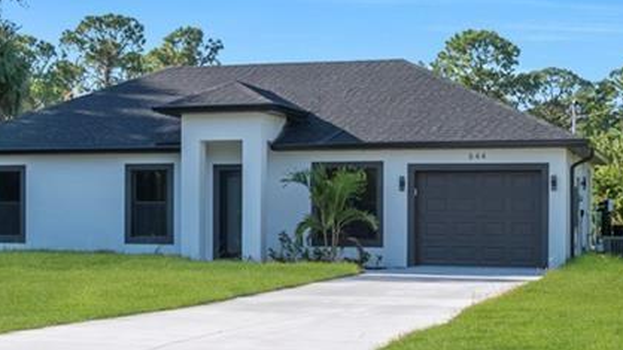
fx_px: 1272
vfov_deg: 15.7
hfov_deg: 27.4
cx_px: 213
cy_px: 217
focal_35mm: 77
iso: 100
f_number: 8
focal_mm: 20
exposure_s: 1/250
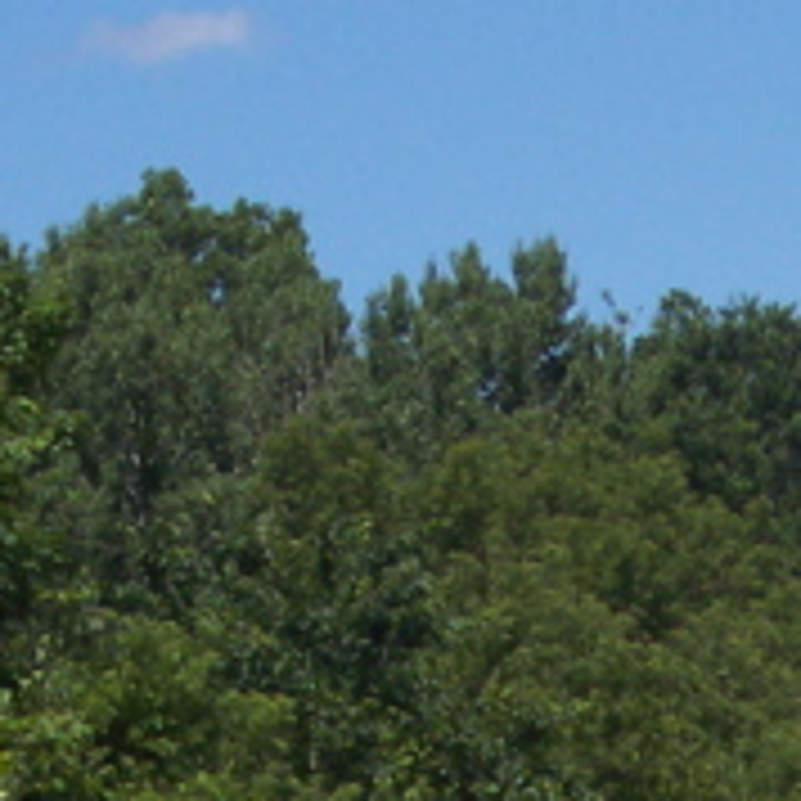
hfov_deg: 4.4
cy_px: 1132
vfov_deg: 4.3
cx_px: 952
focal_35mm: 401
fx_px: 10498
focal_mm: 21.3
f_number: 8
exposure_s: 1/350
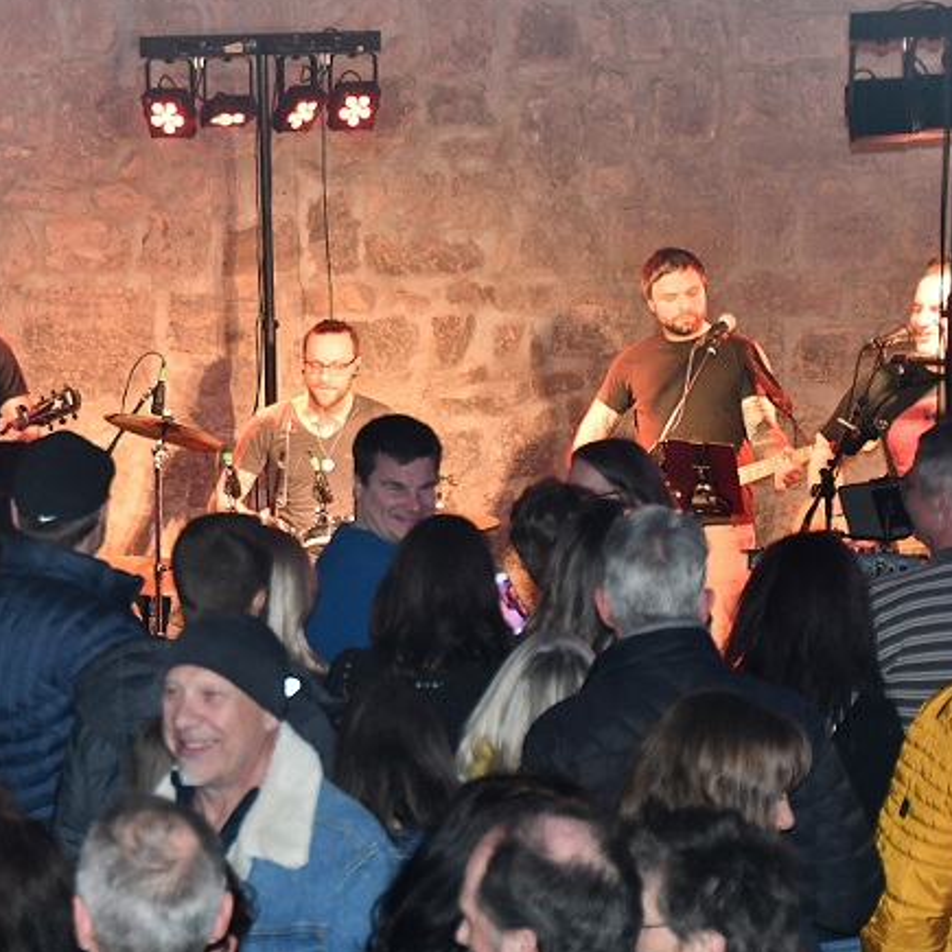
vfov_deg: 11.4
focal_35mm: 153
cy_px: 473
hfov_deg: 11.4
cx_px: 375
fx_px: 4761
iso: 1400
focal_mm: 78
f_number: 5.6
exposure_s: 1/60
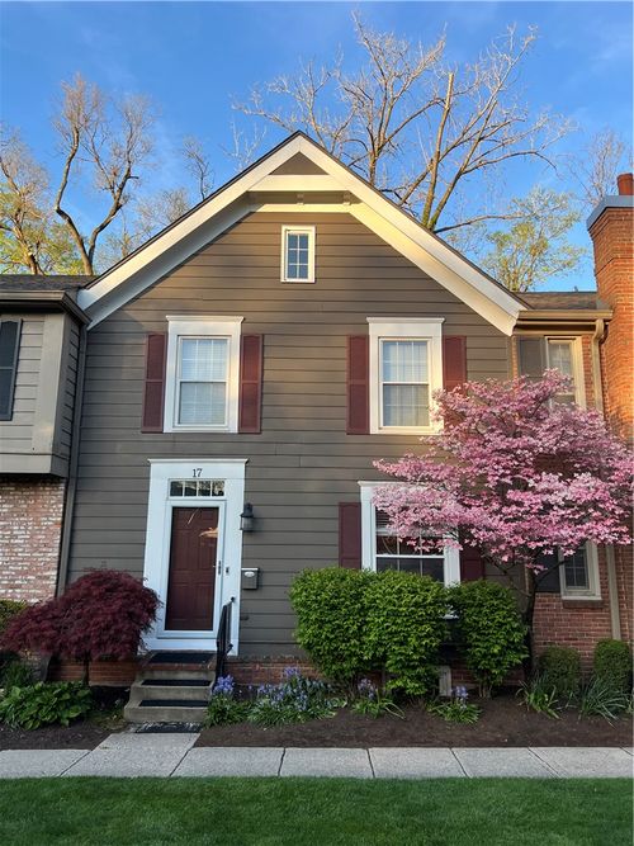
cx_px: 317
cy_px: 423
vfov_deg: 67.3
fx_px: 635
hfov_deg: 53.0
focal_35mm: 26
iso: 50
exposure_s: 1/632
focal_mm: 5.7
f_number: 1.5
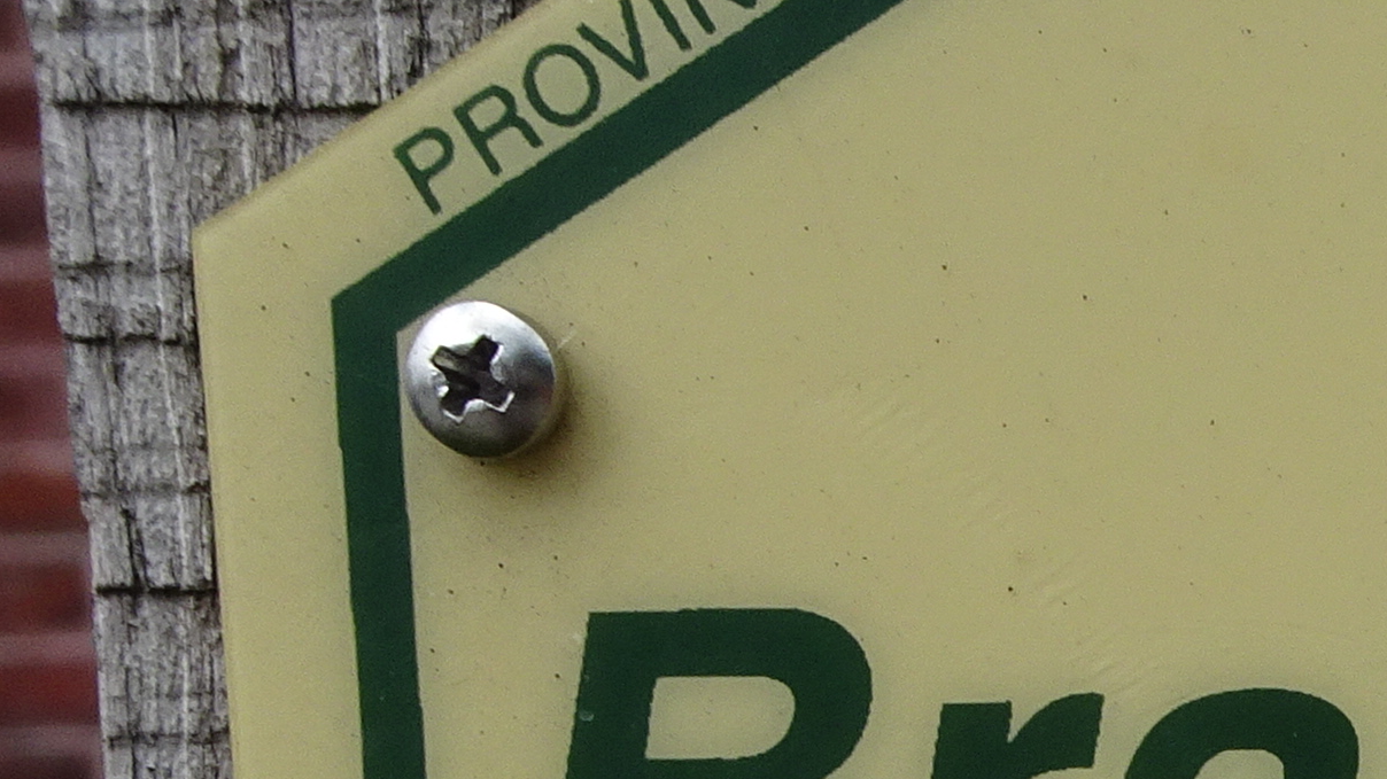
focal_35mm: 106
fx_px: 3898
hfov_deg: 18.1
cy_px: 1370
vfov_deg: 10.8
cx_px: 2051
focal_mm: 4.1
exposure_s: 1/500
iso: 80
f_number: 3.5
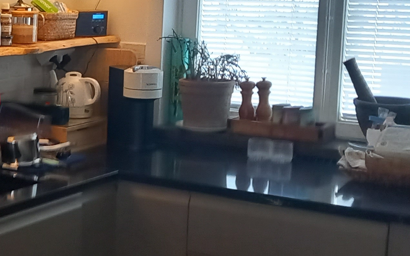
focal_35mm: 92
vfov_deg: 14.2
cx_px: -80
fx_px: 1028
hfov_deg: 21.0
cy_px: 114
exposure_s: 1/25
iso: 320
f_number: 1.8
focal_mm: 4
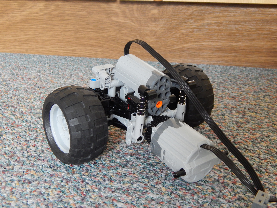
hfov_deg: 38.9
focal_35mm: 49
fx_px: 392
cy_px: 104
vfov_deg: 29.7
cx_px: 138
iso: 400
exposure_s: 1/13
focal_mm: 8.6
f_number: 3.7
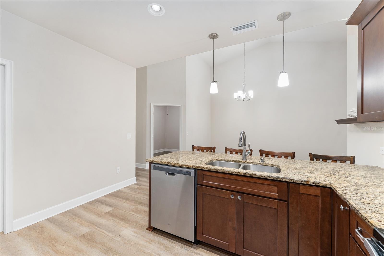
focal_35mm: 14
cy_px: 128
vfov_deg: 81.2
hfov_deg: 104.3
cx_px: 192
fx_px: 149
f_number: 7.1
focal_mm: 14
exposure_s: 1/3
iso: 400
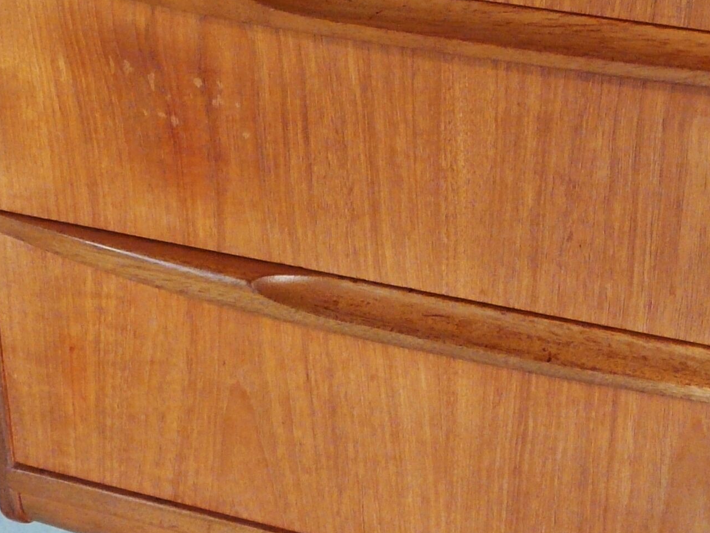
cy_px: 168
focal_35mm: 89
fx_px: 1825
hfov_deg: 21.6
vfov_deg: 16.6
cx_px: 624
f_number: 2.8
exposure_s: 1/40
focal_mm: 5.8
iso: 400
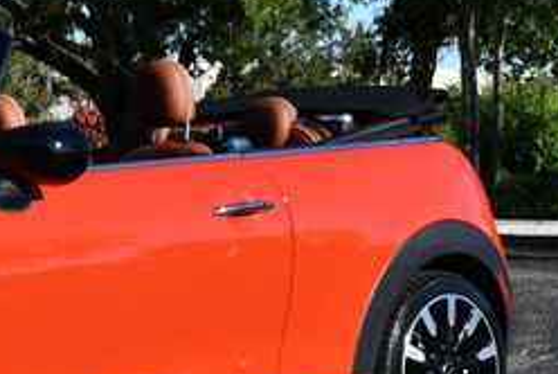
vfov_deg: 11.1
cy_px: 198
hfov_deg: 15.8
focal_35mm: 124
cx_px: -133
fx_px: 1924
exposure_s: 1/250
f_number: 8
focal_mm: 24
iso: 100
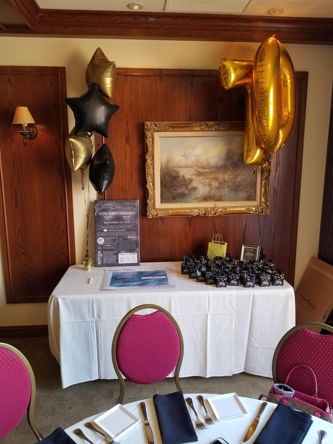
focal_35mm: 26
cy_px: 222
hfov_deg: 53.1
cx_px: 166
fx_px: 333
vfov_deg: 67.3
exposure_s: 1/60
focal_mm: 4.25
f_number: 1.7
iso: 80
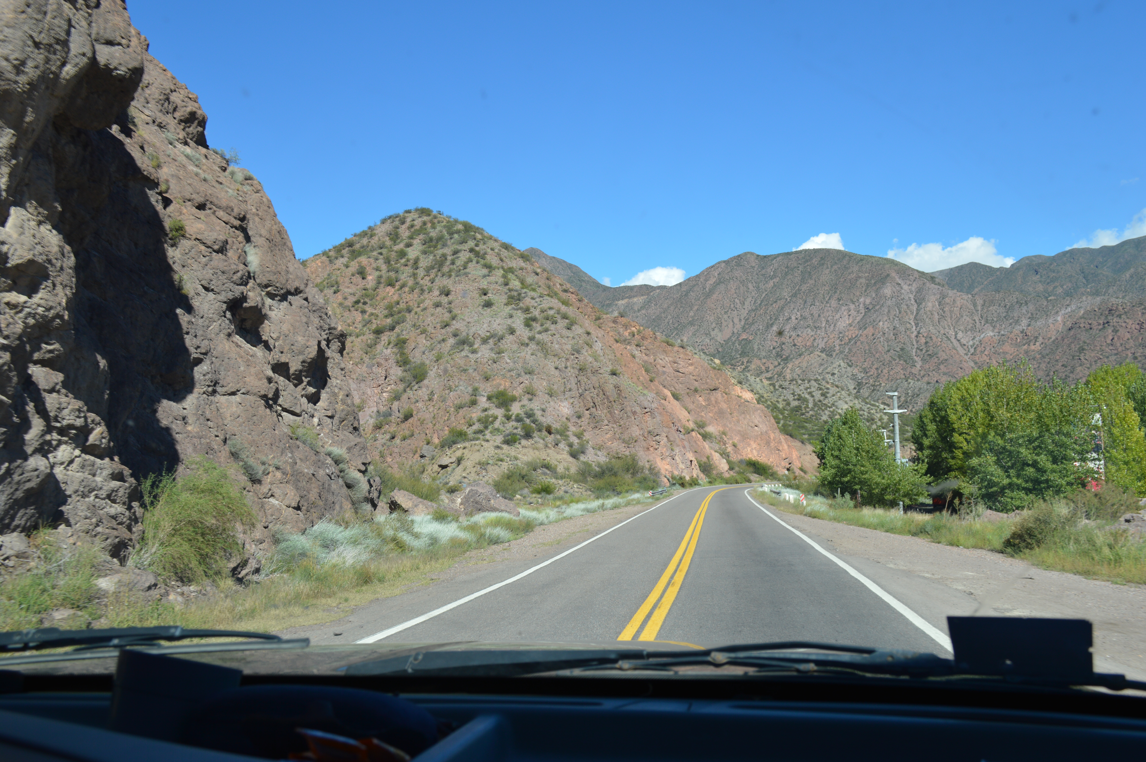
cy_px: 381
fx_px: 1050
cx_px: 573
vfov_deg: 39.9
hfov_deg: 57.3
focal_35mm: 33
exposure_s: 1/250
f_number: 8
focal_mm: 22
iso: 100
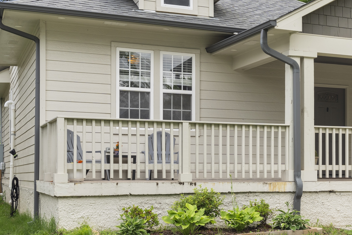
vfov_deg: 19.6
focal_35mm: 69
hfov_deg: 28.3
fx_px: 675
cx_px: 309
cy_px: 163
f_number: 9
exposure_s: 1/50
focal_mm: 32
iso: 200
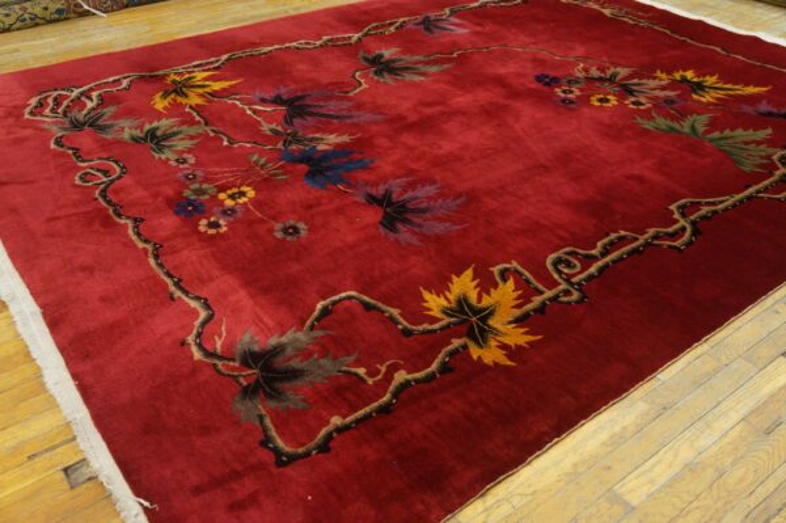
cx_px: 393
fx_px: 720
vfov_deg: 39.9
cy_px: 262
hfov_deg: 57.3
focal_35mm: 33
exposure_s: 1/60
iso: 1600
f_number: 4
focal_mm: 22
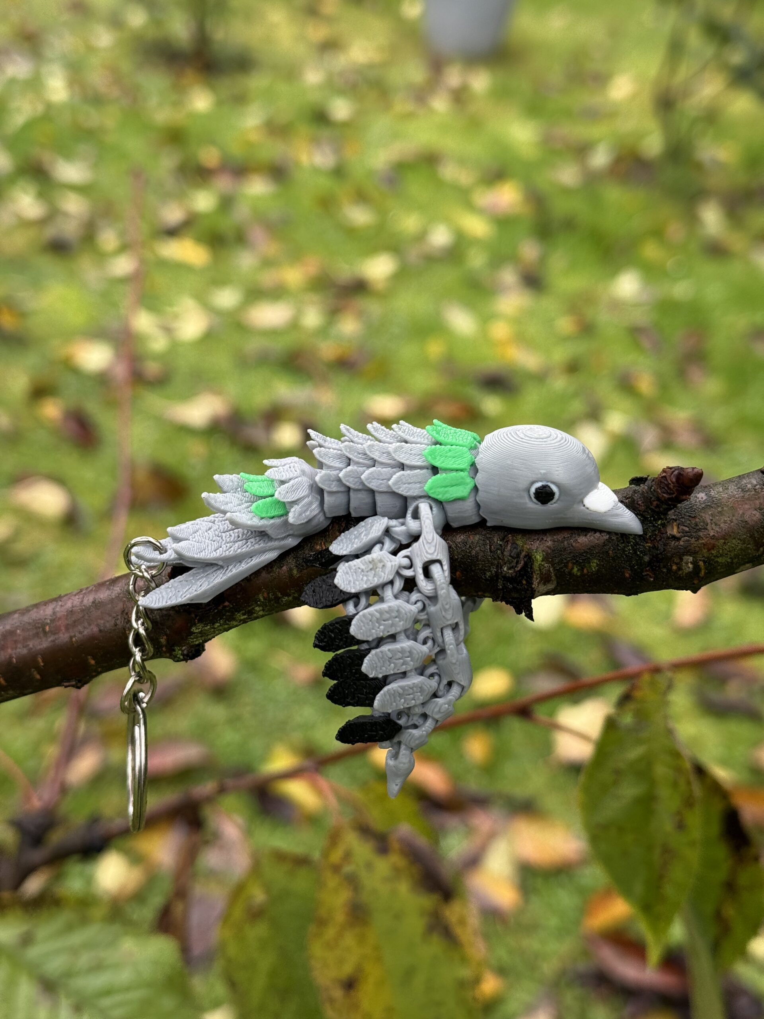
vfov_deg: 39.7
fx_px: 1413
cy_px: 510
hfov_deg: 30.3
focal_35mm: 48
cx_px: 382
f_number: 1.78
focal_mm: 6.76
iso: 64
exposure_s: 1/293
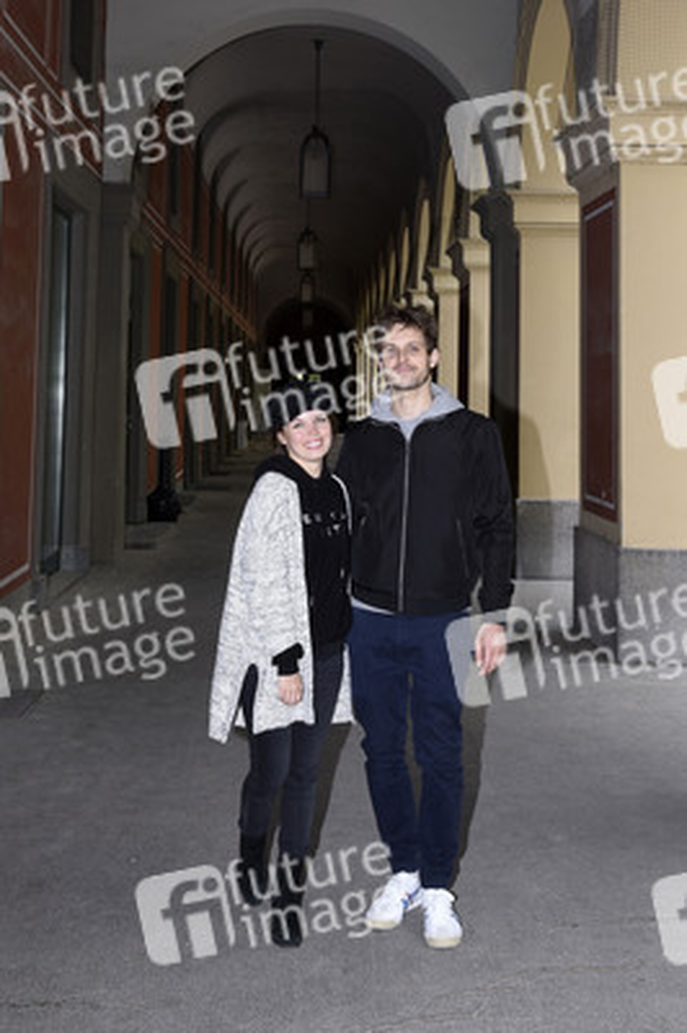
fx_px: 975
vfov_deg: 55.8
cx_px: 344
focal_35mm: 34
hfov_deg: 38.8
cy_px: 516
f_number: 11
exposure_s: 1/160
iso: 500
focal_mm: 34
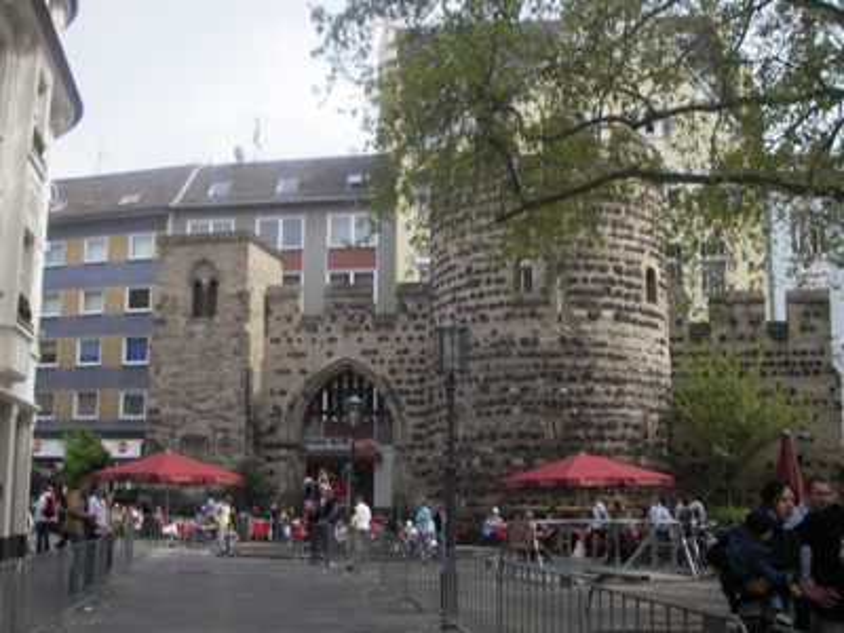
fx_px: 927
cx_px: 422
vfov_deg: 37.7
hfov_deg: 49.0
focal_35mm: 38
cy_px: 316
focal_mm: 6.3
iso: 50
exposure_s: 1/320
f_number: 3.3
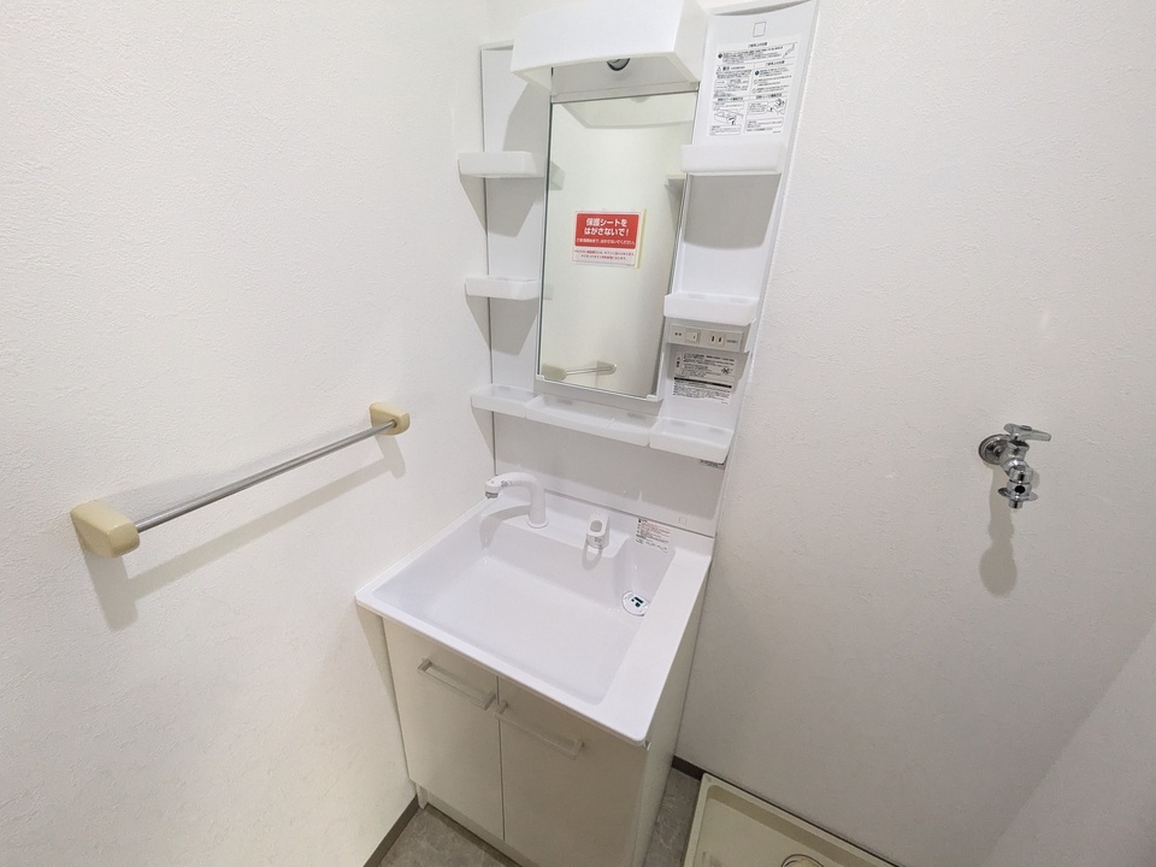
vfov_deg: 85.7
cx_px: 578
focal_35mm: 14
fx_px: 468
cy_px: 434
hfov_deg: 102.1
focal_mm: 1.83
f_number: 2.2
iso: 449
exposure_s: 1/60
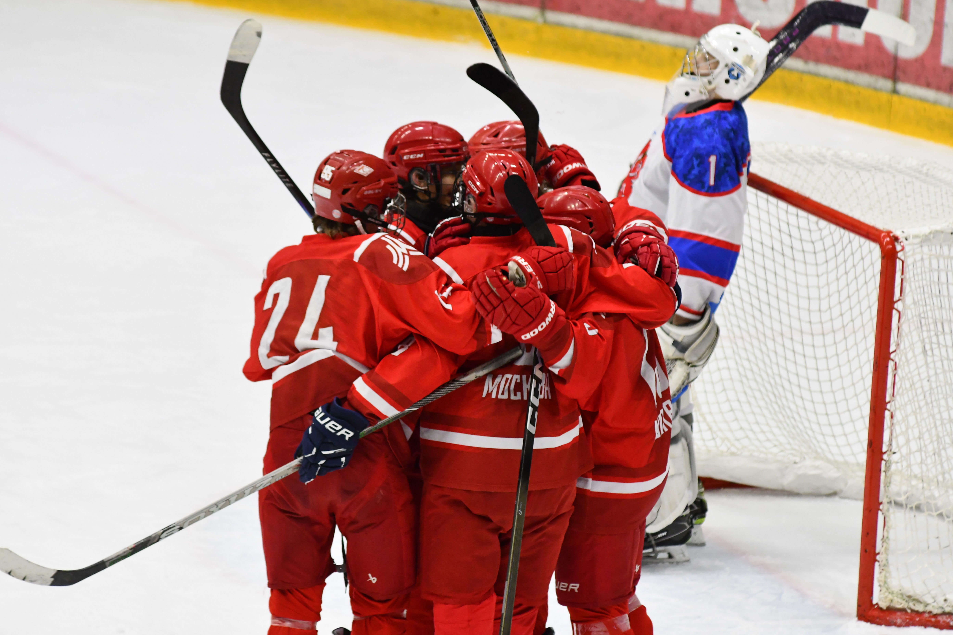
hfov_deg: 6.9
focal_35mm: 300
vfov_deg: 4.6
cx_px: 476
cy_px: 318
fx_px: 7941
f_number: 5.6
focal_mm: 200
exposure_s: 1/500
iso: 2500
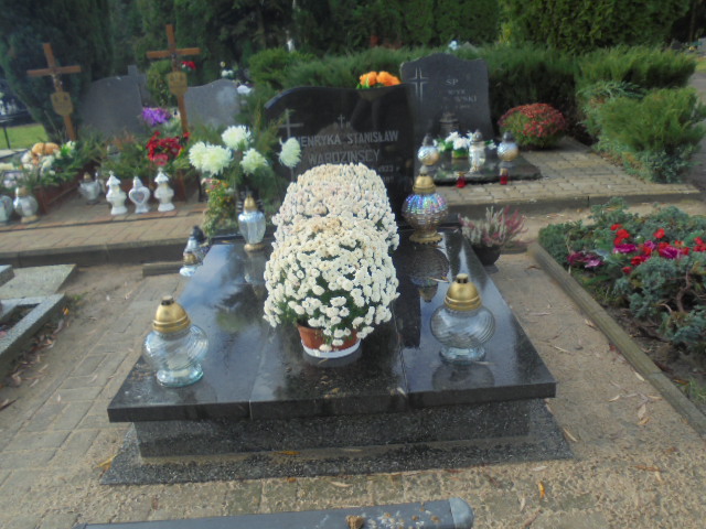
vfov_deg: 48.2
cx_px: 353
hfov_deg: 61.7
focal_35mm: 29
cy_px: 264
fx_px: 591
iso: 100
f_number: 3.7
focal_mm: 5.3
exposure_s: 1/200
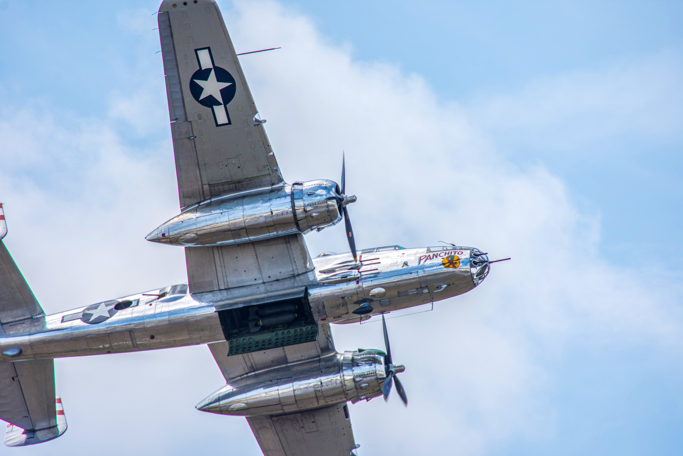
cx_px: 342
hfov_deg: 4.6
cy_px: 228
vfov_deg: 3.1
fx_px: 8537
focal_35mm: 450
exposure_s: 1/1250
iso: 320
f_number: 9
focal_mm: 300
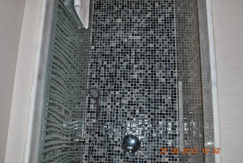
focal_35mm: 36
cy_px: 82
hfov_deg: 53.1
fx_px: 243
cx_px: 122
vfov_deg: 37.0
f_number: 4.5
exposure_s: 1/60
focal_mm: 24
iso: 200
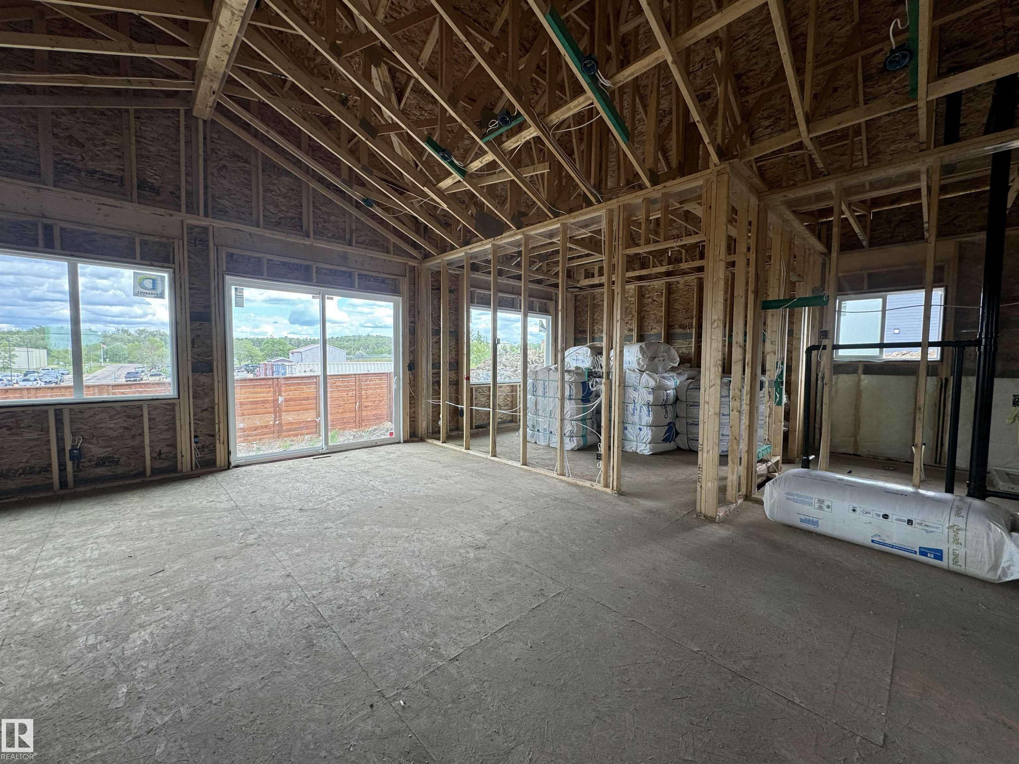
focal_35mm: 14
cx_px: 510
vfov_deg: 85.7
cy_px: 382
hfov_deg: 102.1
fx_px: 412
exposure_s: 1/99
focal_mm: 2.22
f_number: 2.2
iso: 50
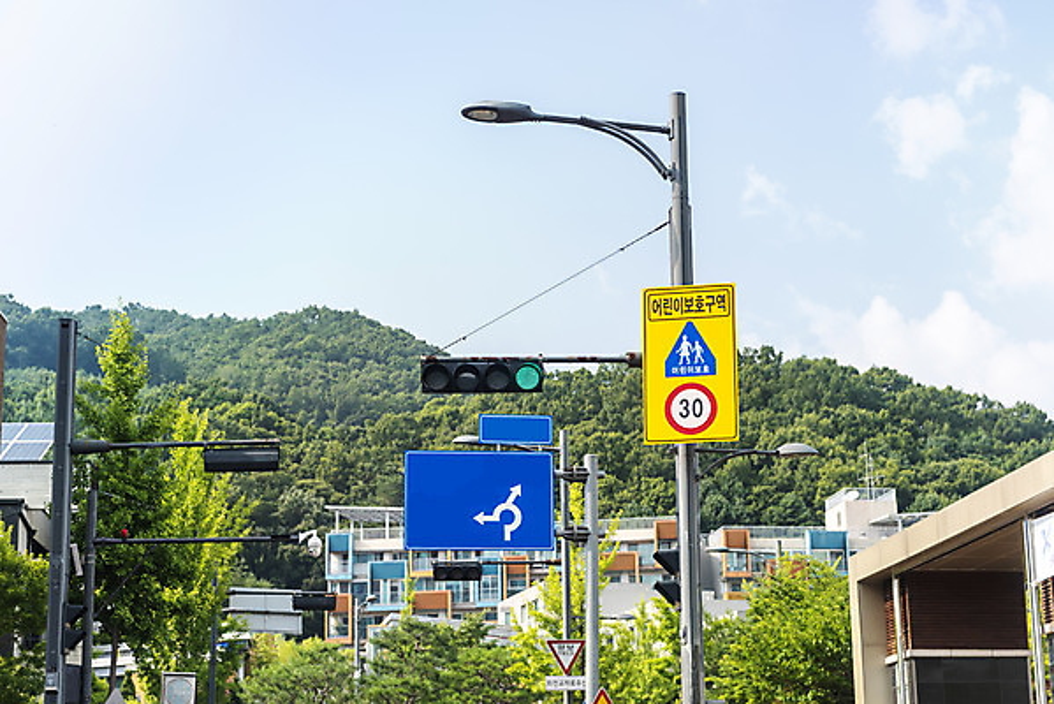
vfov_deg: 19.5
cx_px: 527
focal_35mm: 70
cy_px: 352
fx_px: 2050
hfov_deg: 28.8
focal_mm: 70
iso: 160
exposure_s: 1/250
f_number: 4
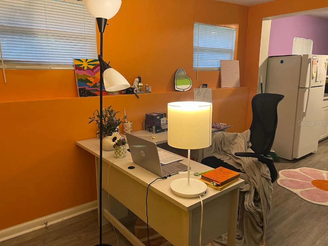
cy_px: 123
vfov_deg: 53.1
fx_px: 246
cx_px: 164
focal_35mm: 26
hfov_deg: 67.3
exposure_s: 1/60
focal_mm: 5.7
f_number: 1.5
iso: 200
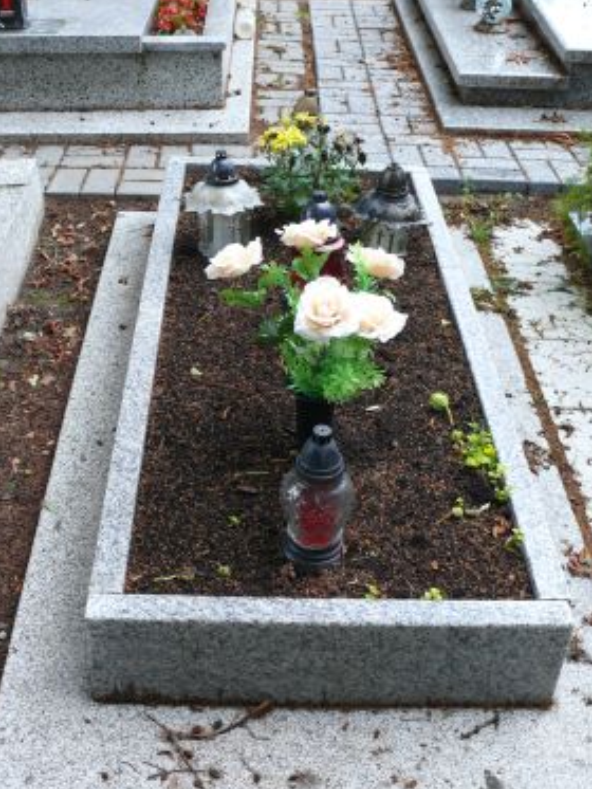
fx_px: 1026
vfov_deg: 41.9
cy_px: 457
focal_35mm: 45
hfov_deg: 32.2
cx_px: 302
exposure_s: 1/30
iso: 100
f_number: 2.8
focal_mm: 7.4
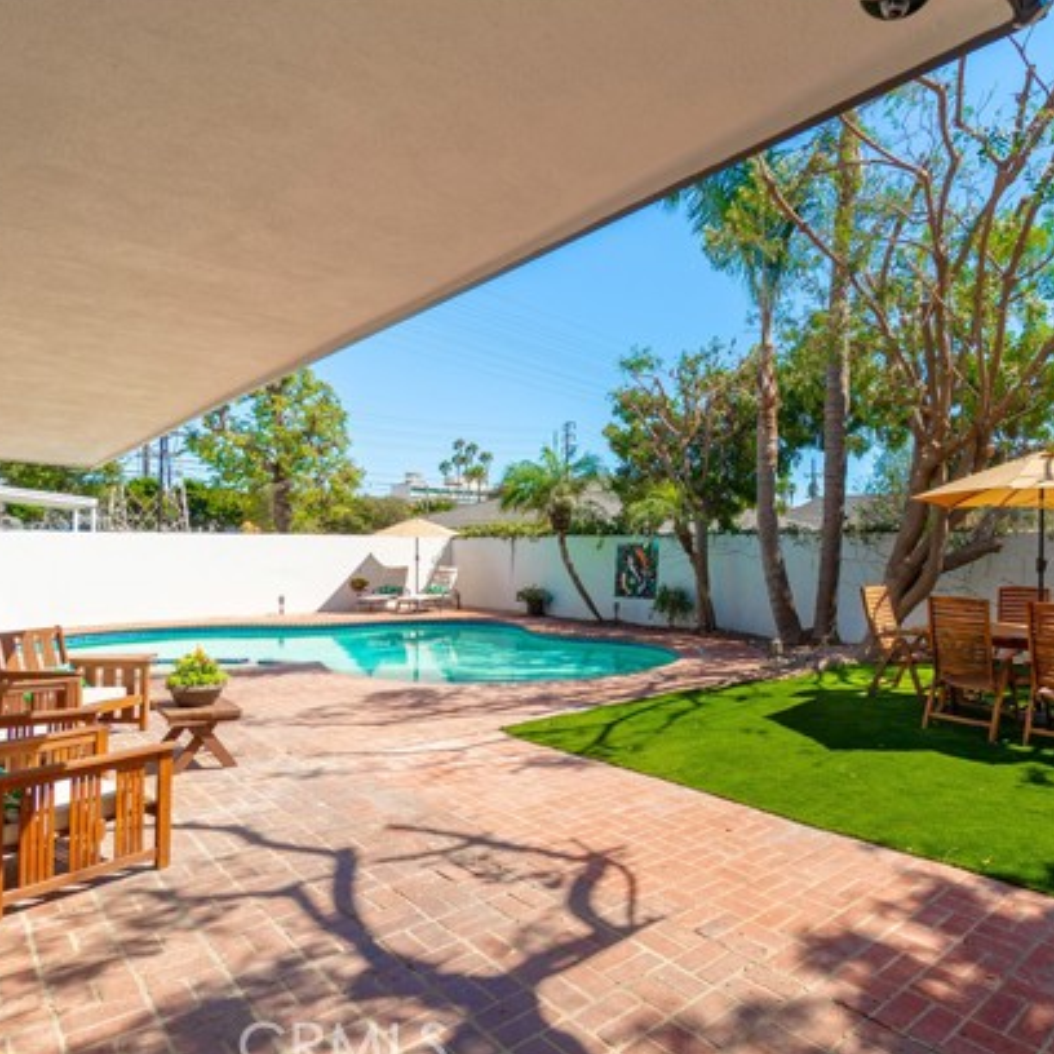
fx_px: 689
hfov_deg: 72.5
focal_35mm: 20
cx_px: 705
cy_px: 532
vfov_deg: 74.8
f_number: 7.1
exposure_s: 1/200
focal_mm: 10
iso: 100
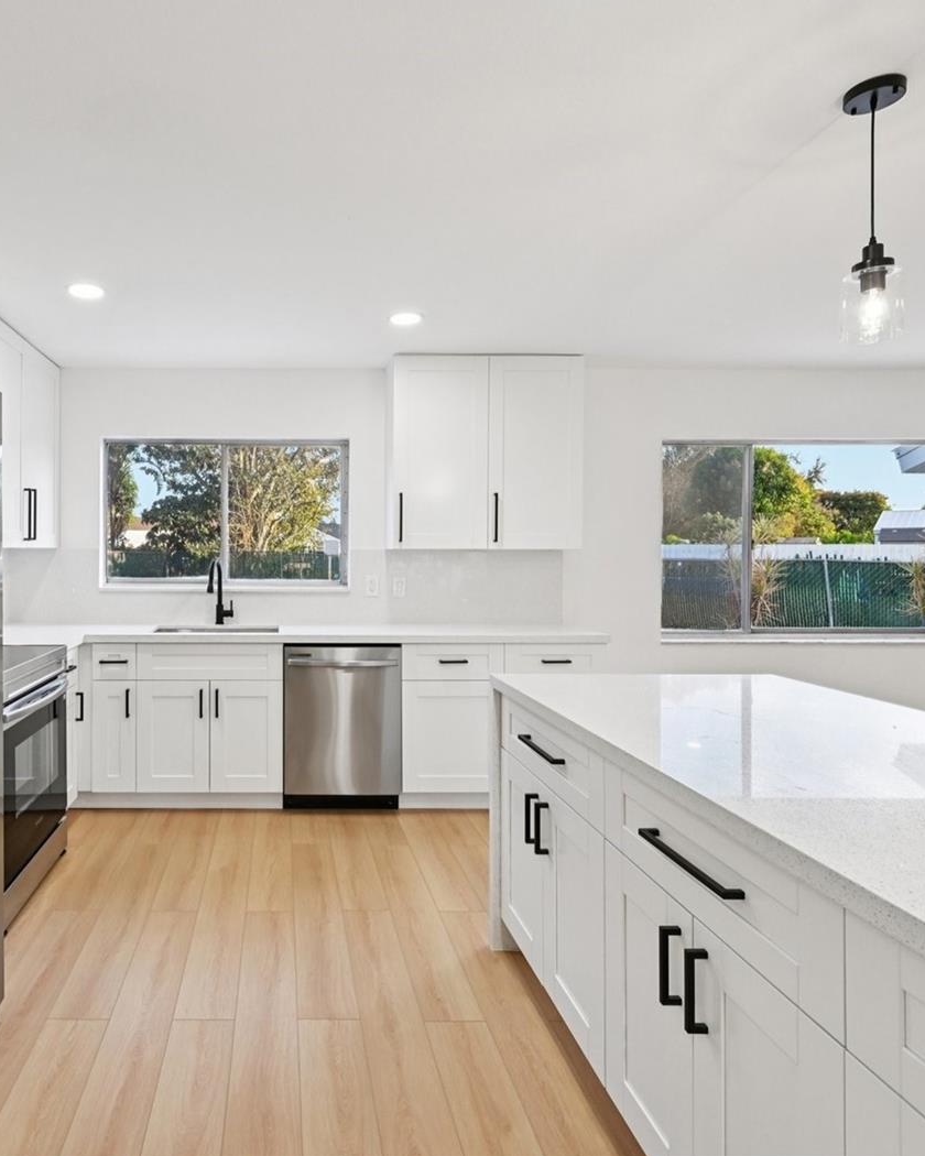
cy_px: 576
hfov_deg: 66.3
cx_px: 311
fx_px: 684
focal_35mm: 20
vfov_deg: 80.4
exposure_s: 1/160
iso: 1000
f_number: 8
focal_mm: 14
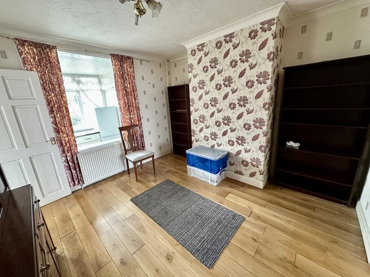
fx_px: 150
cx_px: 185
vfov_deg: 85.7
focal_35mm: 14
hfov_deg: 102.1
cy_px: 138
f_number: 2.2
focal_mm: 2.22
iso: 500
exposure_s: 1/50
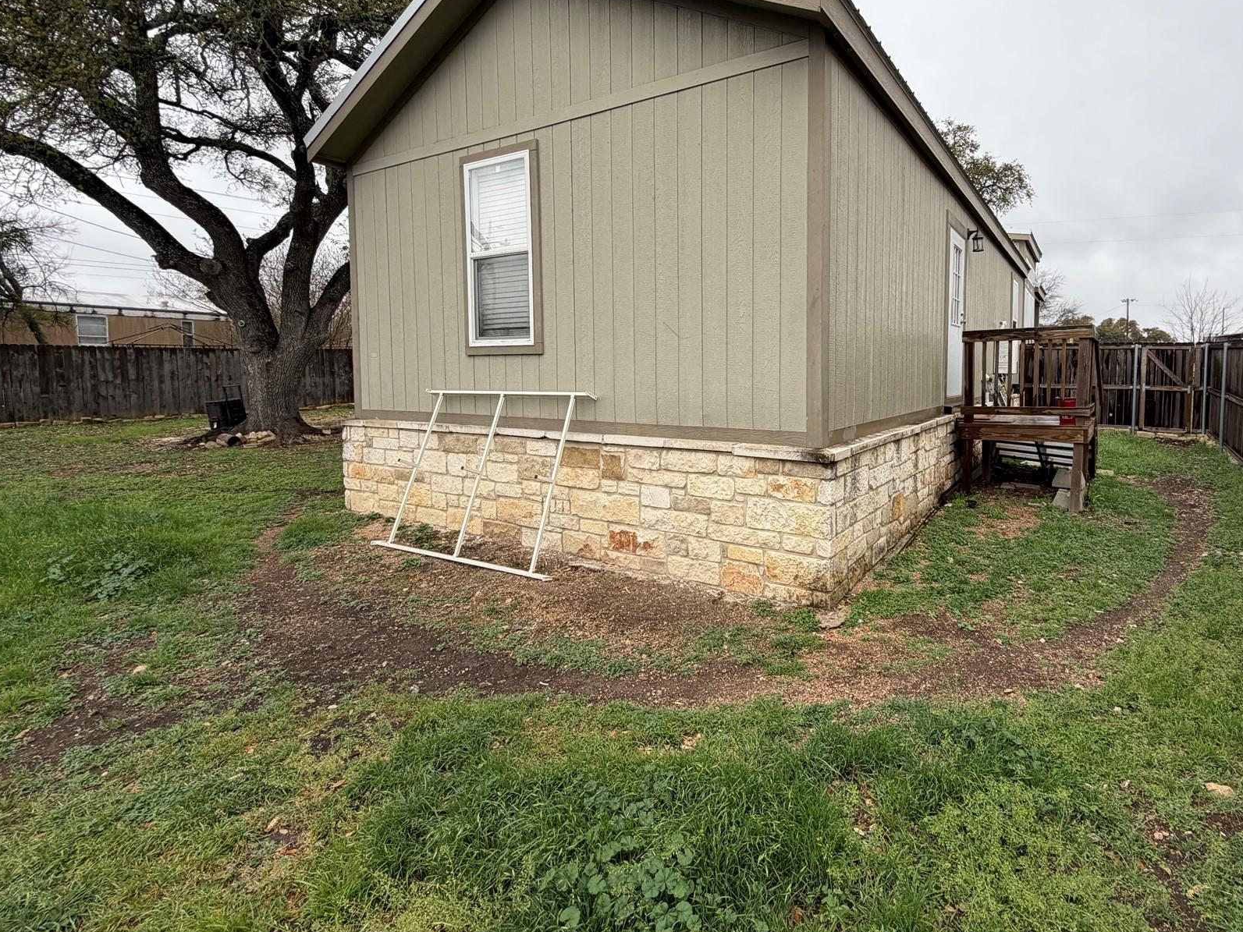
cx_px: 745
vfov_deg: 71.3
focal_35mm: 18
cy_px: 406
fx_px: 646
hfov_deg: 86.7
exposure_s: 1/430
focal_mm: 2.22
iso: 64
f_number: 2.2
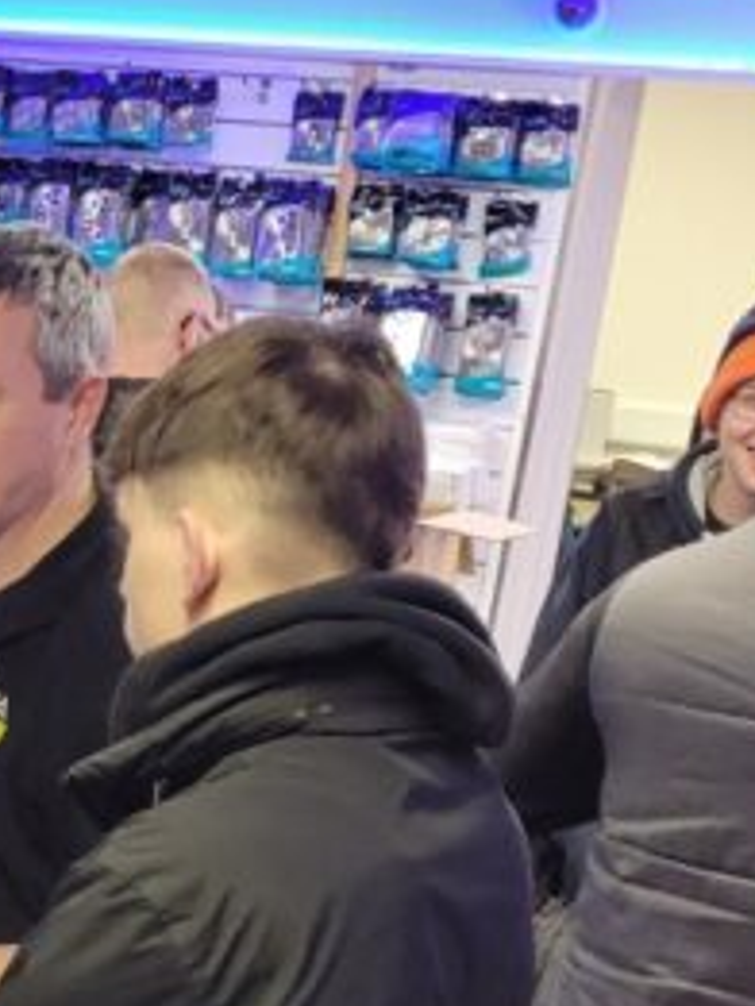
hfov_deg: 13.3
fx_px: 2964
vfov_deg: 18.8
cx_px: -547
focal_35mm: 102
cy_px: 994
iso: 250
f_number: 1.8
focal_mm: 5.4
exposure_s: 1/100
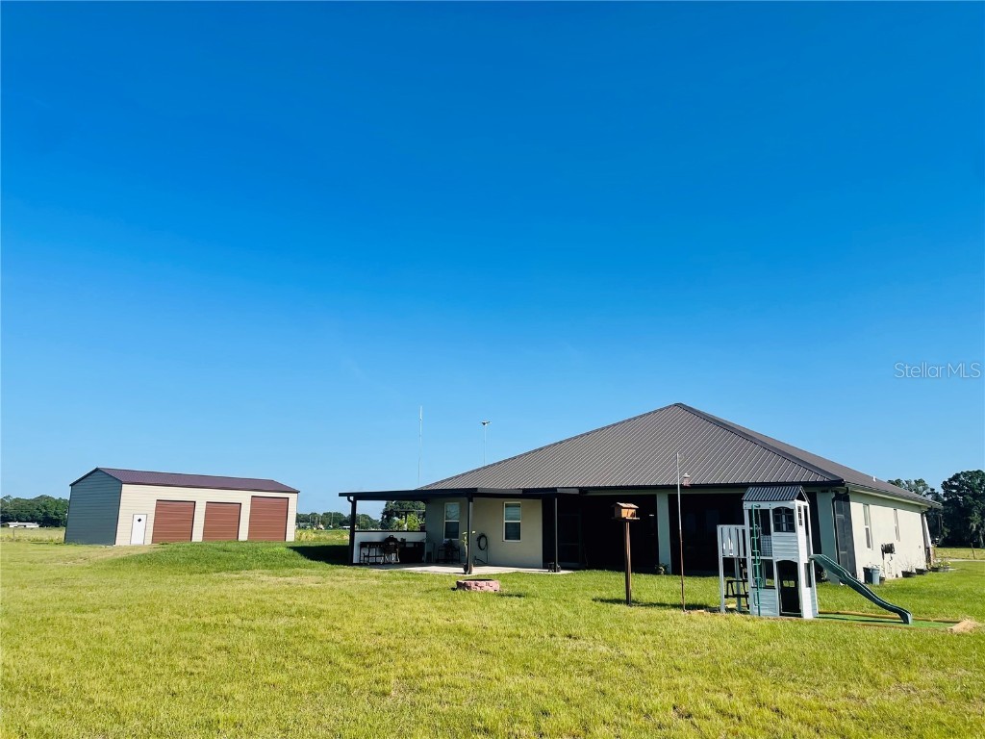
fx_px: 740
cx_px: 492
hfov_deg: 67.3
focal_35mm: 26
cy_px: 370
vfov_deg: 53.1
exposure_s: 1/3861
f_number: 1.6
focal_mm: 4.2
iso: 32
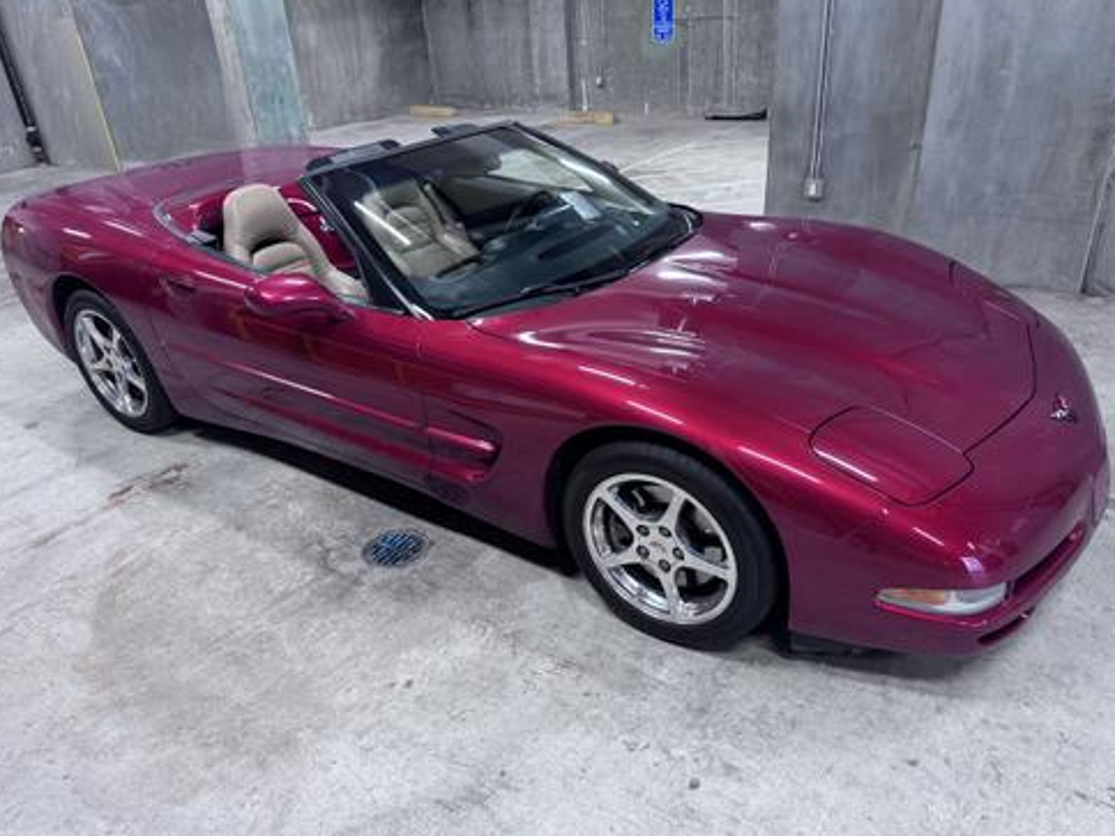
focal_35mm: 25
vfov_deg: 54.9
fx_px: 805
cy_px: 428
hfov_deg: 69.4
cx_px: 567
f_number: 1.78
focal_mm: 6.76
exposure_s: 1/60
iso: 250
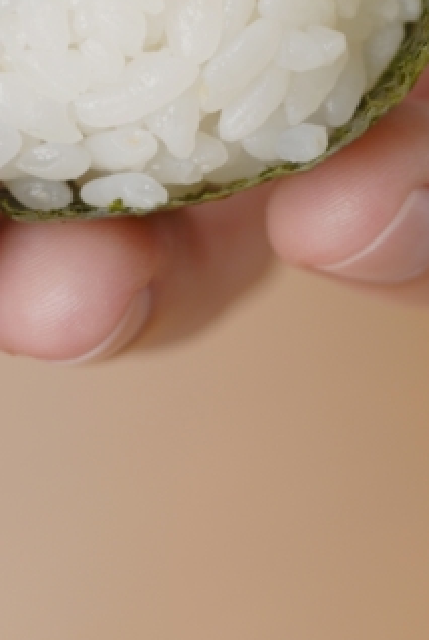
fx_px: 6595
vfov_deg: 5.6
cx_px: 234
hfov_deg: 3.7
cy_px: 86
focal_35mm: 370
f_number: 5.6
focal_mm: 105
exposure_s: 1/60
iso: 100
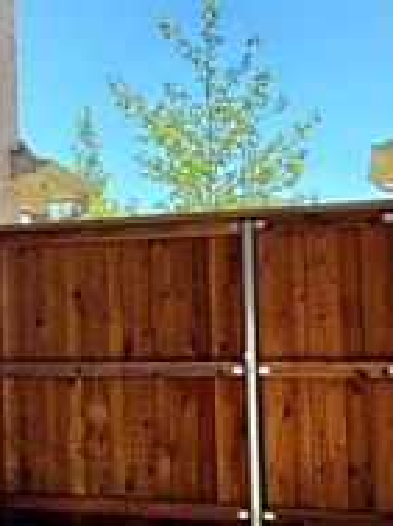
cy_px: 306
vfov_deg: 25.7
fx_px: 1154
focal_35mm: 76
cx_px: -387
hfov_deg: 15.5
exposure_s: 1/275
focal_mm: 2.22
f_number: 2.2
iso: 40
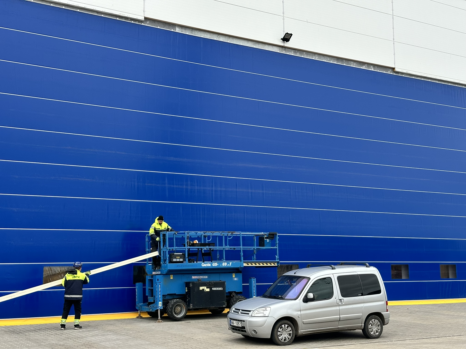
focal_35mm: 48
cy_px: 174
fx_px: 646
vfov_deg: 30.3
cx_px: 233
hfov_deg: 39.7
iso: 64
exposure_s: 1/180
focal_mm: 6.86
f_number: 1.78
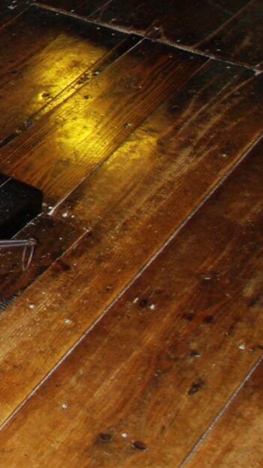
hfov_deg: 9.3
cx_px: -350
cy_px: -26
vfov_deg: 17.8
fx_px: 1449
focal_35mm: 117
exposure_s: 1/30
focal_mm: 18
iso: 400
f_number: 4
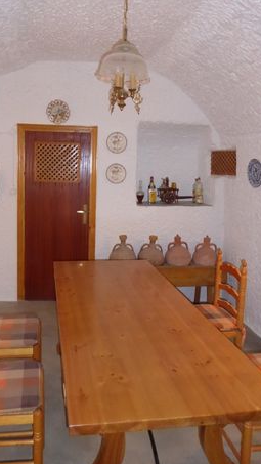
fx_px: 393
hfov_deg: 36.5
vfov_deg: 60.8
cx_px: 101
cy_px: 205
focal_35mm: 32
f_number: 3.3
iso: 800
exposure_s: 1/60
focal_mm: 4.3
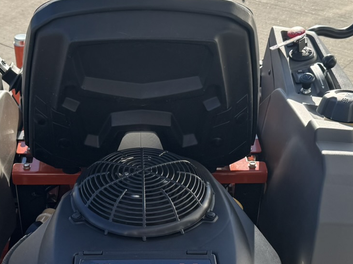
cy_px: 217
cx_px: 132
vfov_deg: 21.6
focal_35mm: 67
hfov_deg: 28.9
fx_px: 683
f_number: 1.78
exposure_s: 1/1721
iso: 80
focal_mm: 6.76
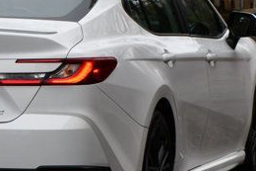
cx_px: 6
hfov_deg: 6.6
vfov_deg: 4.4
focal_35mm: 313
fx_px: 2224
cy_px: 58
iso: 200
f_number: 6.3
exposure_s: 1/250
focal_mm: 85
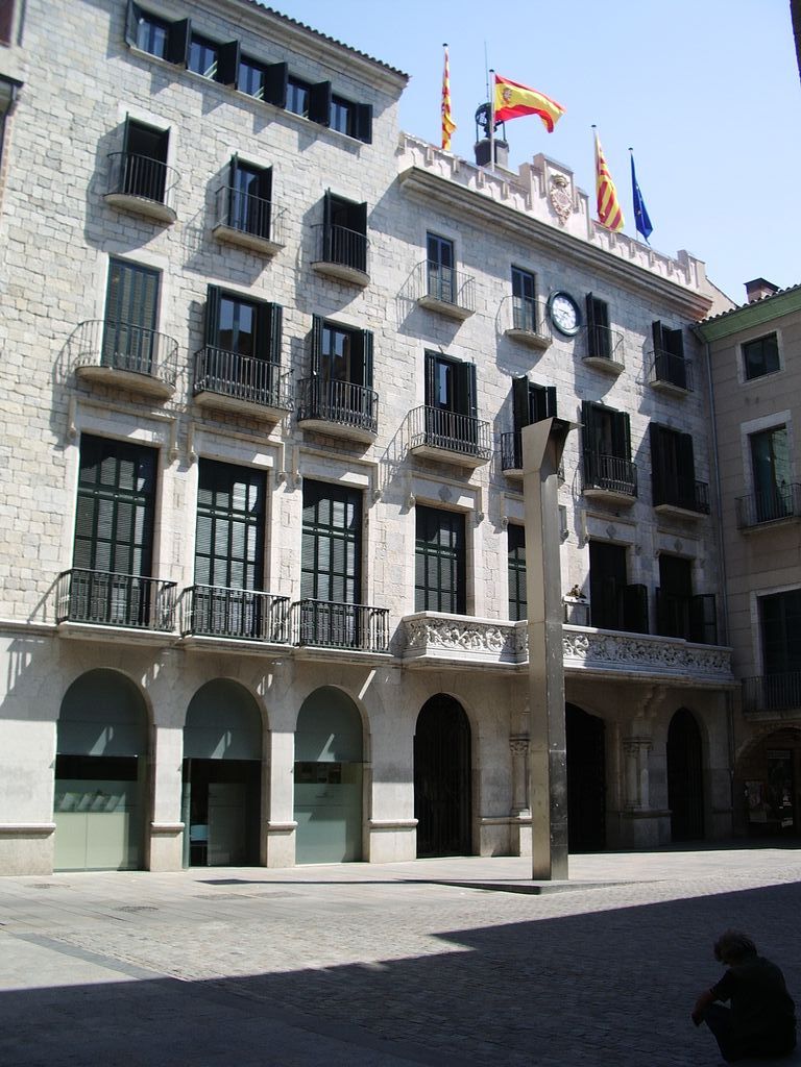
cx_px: 400
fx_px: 1080
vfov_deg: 52.6
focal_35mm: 35
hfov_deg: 40.7
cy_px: 534
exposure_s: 1/250
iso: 50
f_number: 4.3
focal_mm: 5.8
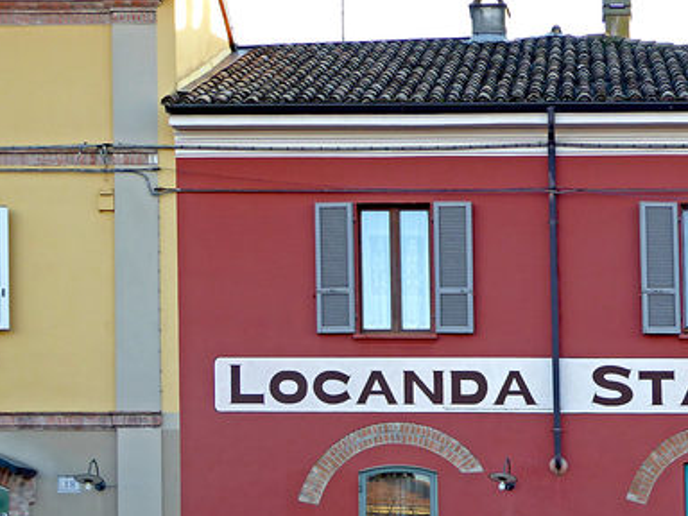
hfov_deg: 21.9
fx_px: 1769
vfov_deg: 16.5
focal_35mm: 89
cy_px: 383
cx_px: 494
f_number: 4.2
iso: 125
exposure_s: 1/60
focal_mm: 10.3
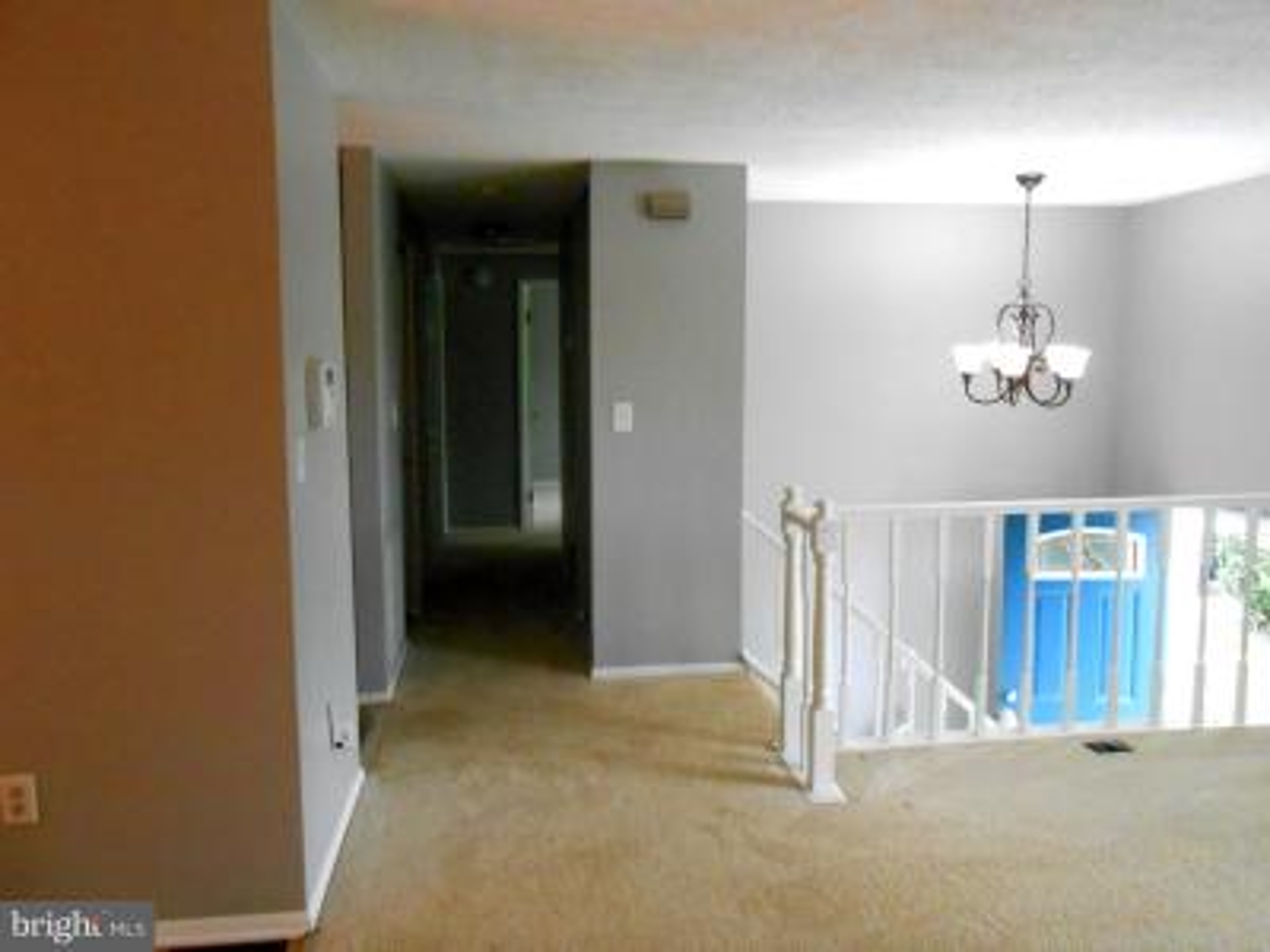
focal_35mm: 26
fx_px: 954
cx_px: 635
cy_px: 476
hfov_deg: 67.3
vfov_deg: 53.1
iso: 800
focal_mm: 4.6
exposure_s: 1/100
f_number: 3.5
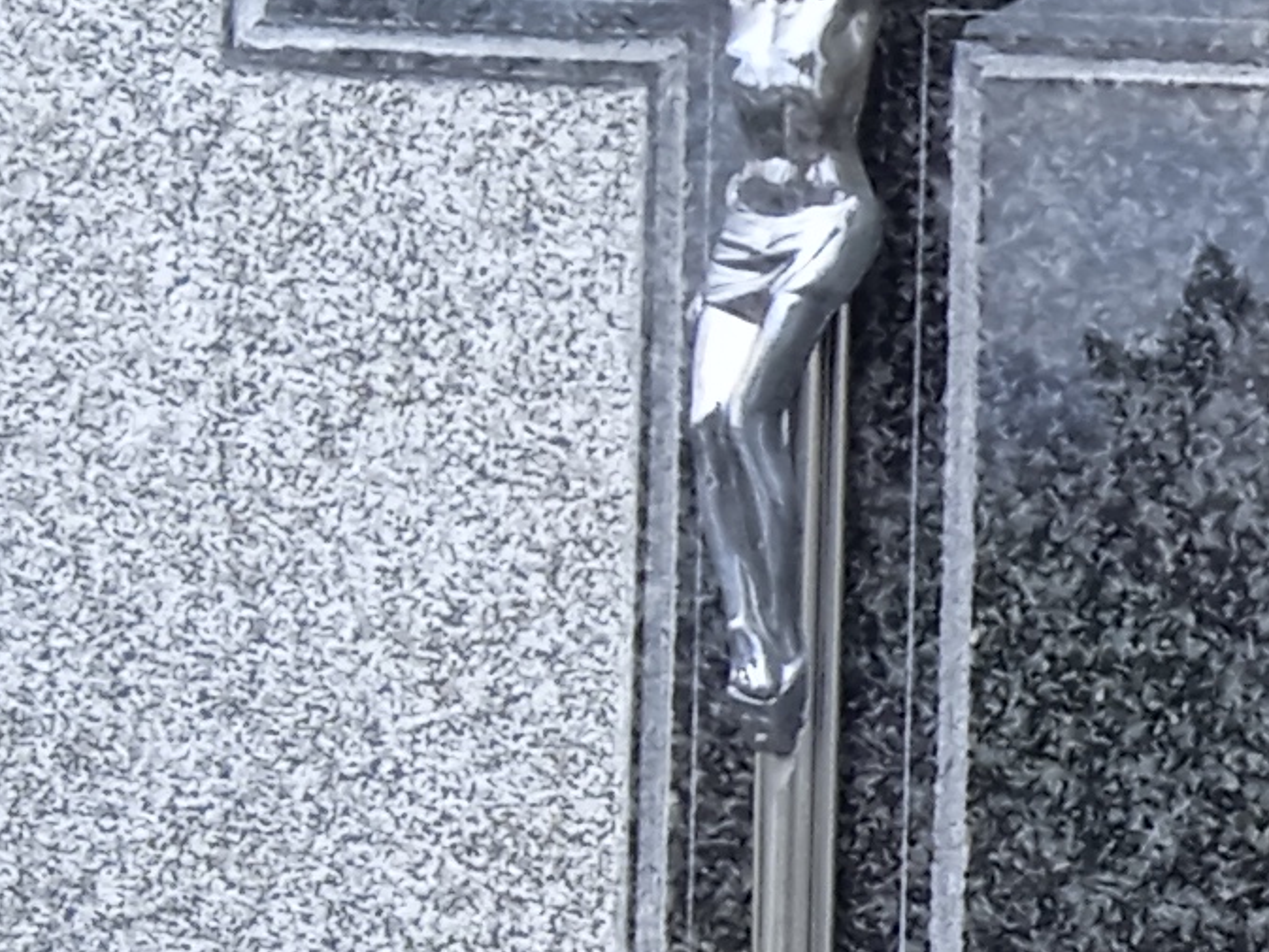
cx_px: 3266
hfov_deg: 9.8
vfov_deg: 8.5
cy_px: 1242
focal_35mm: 173
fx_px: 6343
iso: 100
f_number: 2.2
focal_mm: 3.43
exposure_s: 1/258
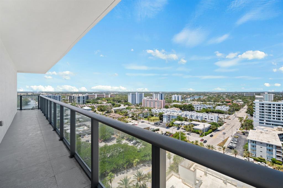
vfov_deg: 81.1
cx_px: 142
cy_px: 94
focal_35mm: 14
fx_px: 110
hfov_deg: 104.3
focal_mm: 14
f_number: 8
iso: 200
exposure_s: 1/400
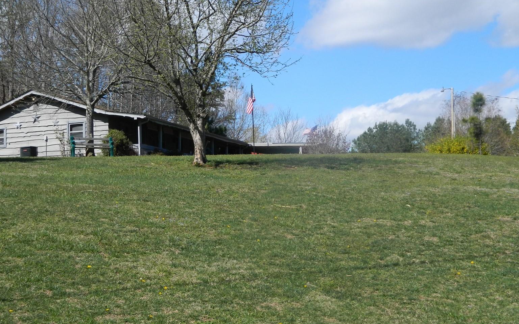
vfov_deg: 22.4
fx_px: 820
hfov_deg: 35.0
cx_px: 221
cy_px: 175
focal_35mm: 58
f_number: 9.8
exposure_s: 1/160
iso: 80
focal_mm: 7.3
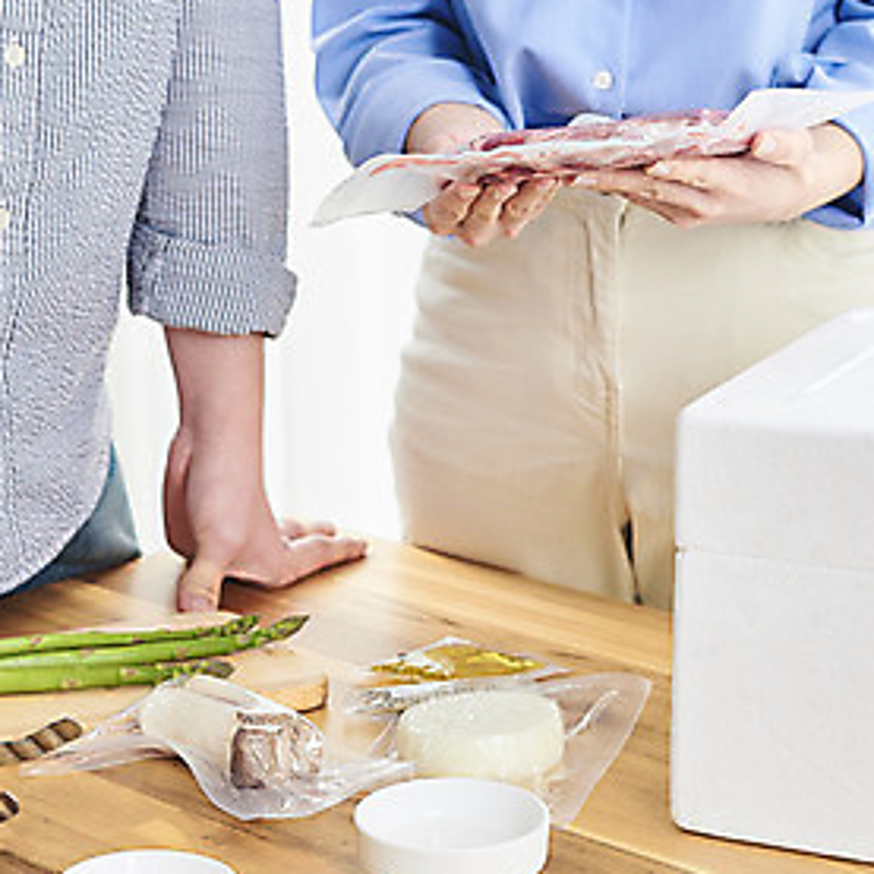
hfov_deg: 18.9
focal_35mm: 92
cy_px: 357
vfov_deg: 18.9
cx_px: 333
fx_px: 2628
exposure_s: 1/125
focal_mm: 50
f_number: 5
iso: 400
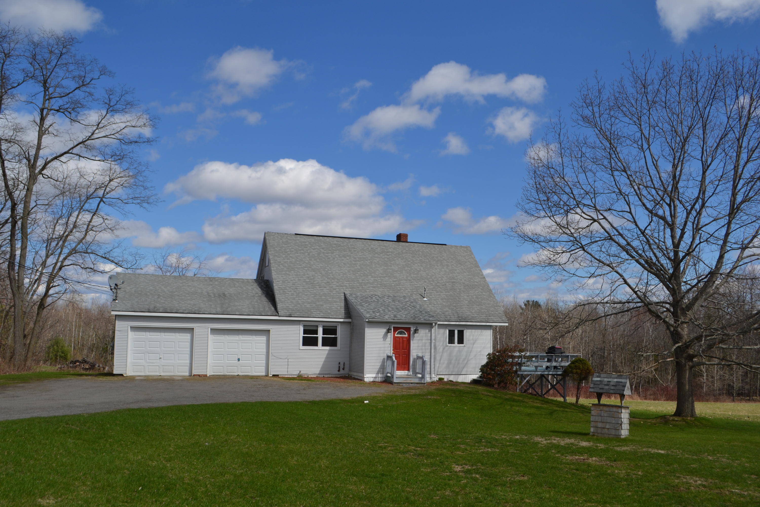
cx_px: 380
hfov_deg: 61.9
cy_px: 254
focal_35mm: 30
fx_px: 633
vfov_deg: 43.6
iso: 100
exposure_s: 1/320
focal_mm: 20
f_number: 9
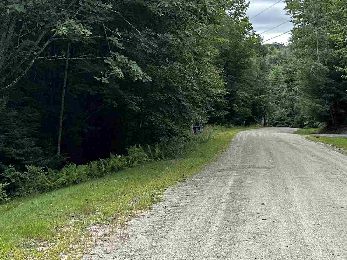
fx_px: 622
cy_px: 4
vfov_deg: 22.8
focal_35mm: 62
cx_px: 60
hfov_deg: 30.3
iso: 80
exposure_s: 1/1072
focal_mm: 6.86
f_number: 1.78
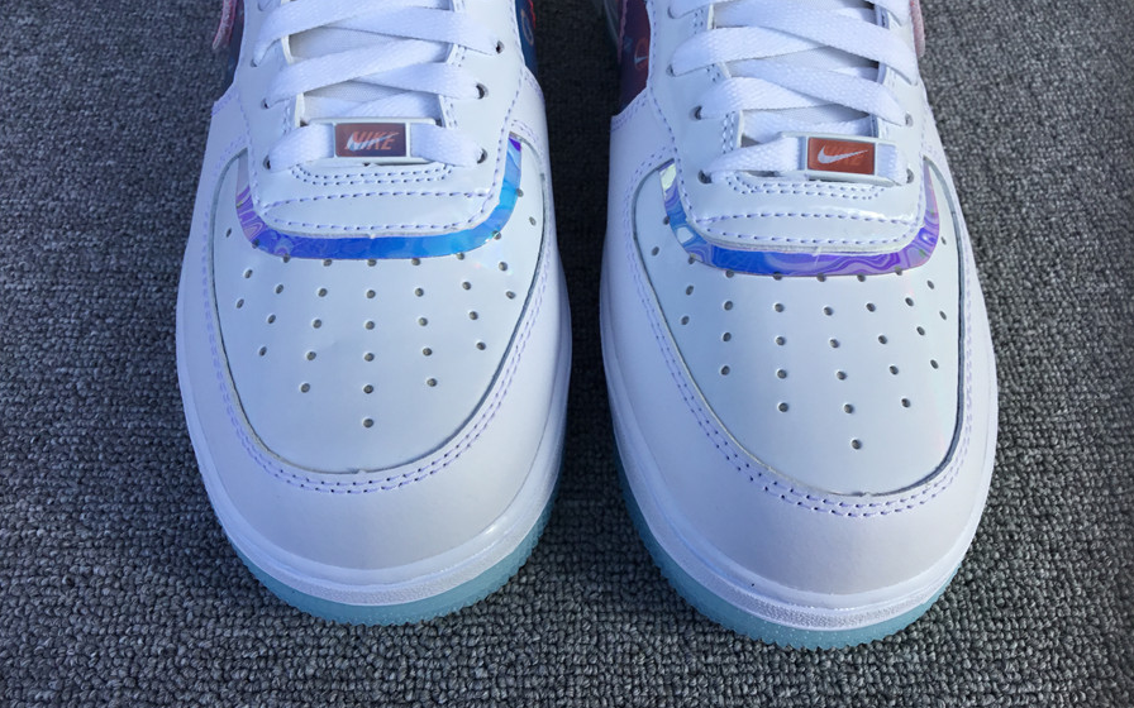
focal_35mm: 33
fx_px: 1020
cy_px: 334
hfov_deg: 58.1
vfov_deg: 38.3
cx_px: 567
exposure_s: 1/372
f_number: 2.4
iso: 25
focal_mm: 3.3
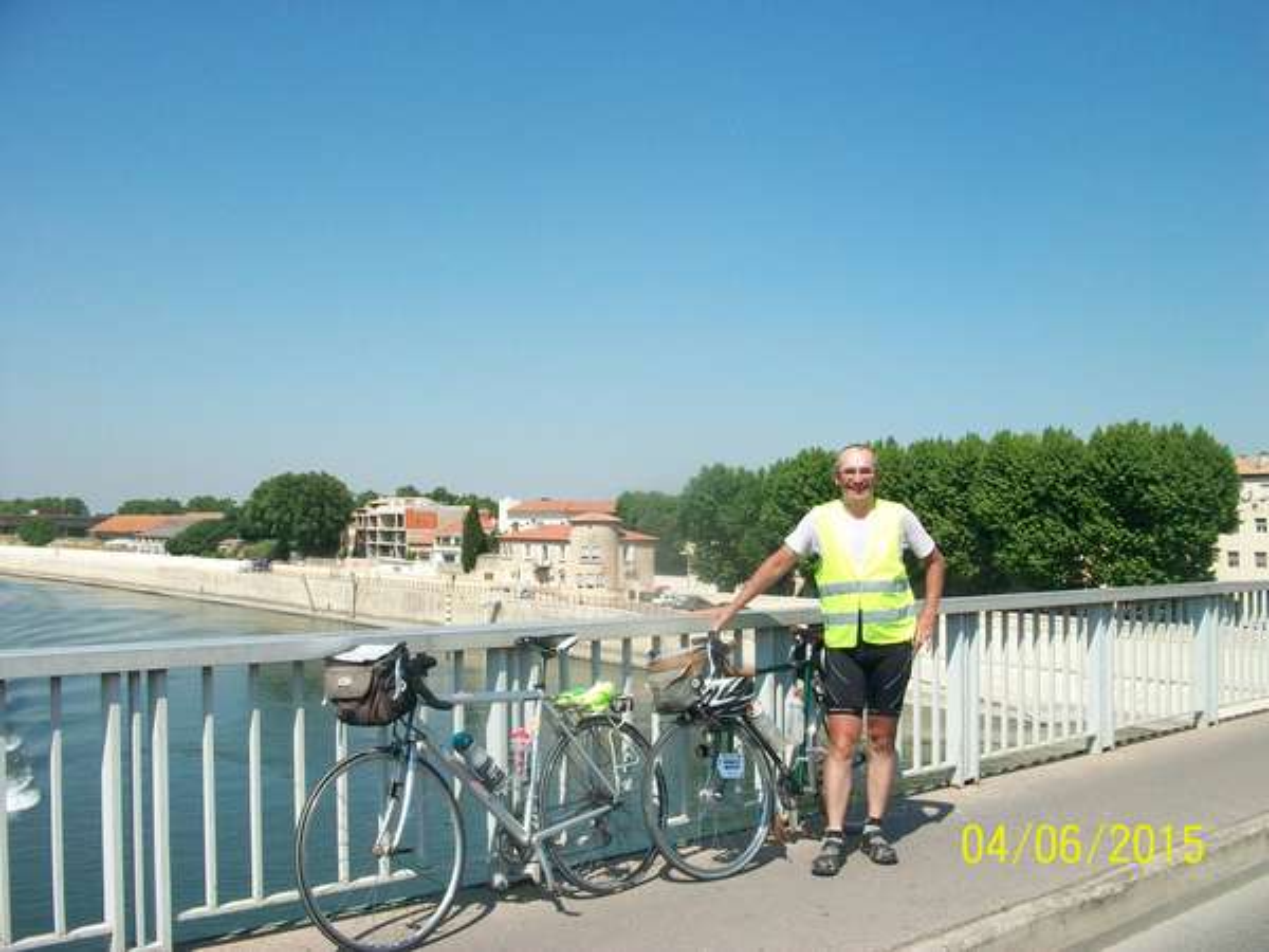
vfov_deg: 41.8
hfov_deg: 54.0
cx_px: 634
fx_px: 1246
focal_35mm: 34
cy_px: 476
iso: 80
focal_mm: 5.7
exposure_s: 1/400
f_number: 5.5
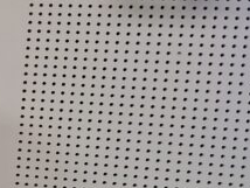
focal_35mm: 110
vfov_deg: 13.5
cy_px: 107
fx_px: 795
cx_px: -335
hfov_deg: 13.5
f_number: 1.8
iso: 250
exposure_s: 1/100
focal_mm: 5.4
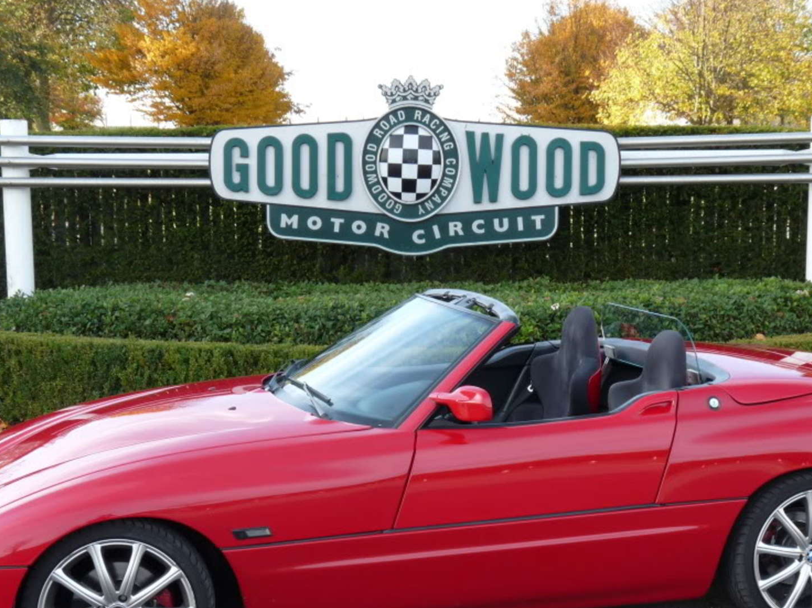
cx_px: 427
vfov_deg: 22.8
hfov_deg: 30.3
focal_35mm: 64
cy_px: 394
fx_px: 1501
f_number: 4
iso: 100
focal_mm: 8.2
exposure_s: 1/125
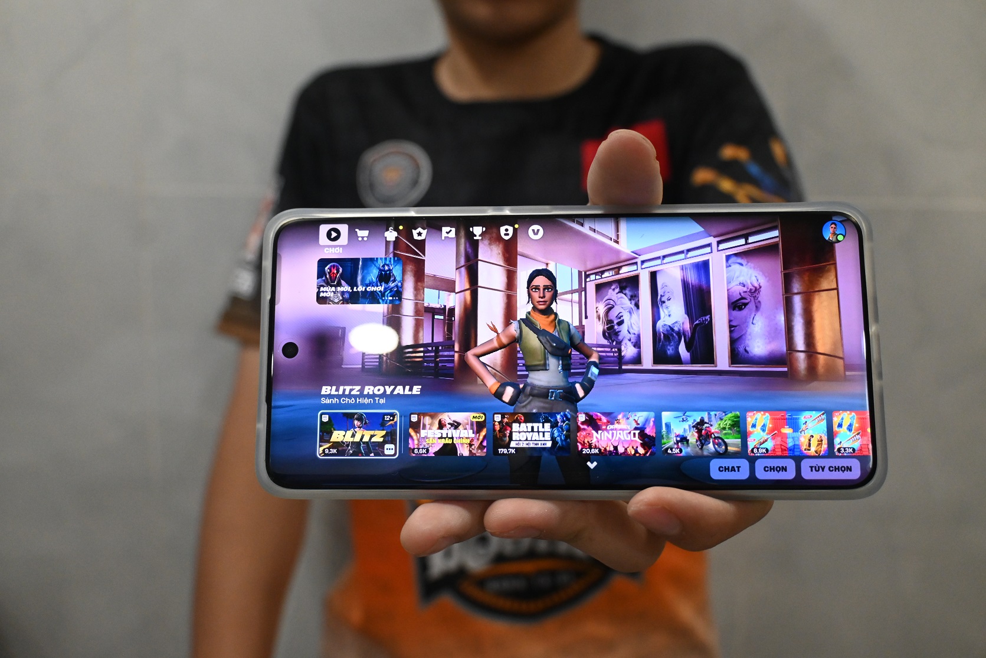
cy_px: 329
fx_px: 904
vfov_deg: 40.0
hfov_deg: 57.2
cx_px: 493
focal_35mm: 33
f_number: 4
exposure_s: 1/125
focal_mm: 22
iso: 2000
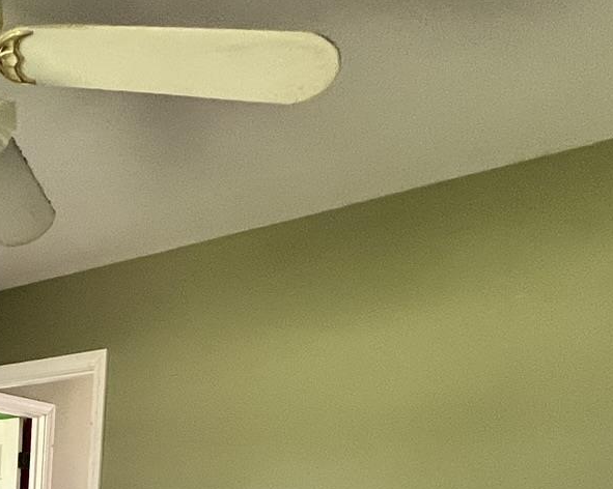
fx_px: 798
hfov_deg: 34.8
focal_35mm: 44
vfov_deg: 27.1
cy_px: 677
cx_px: -96
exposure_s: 1/60
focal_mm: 1.57
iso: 320
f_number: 1.8
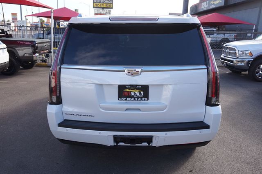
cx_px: 131
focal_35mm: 30
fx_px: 218
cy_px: 87
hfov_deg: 62.0
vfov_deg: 43.6
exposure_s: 1/125
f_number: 5.6
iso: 100
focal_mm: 20
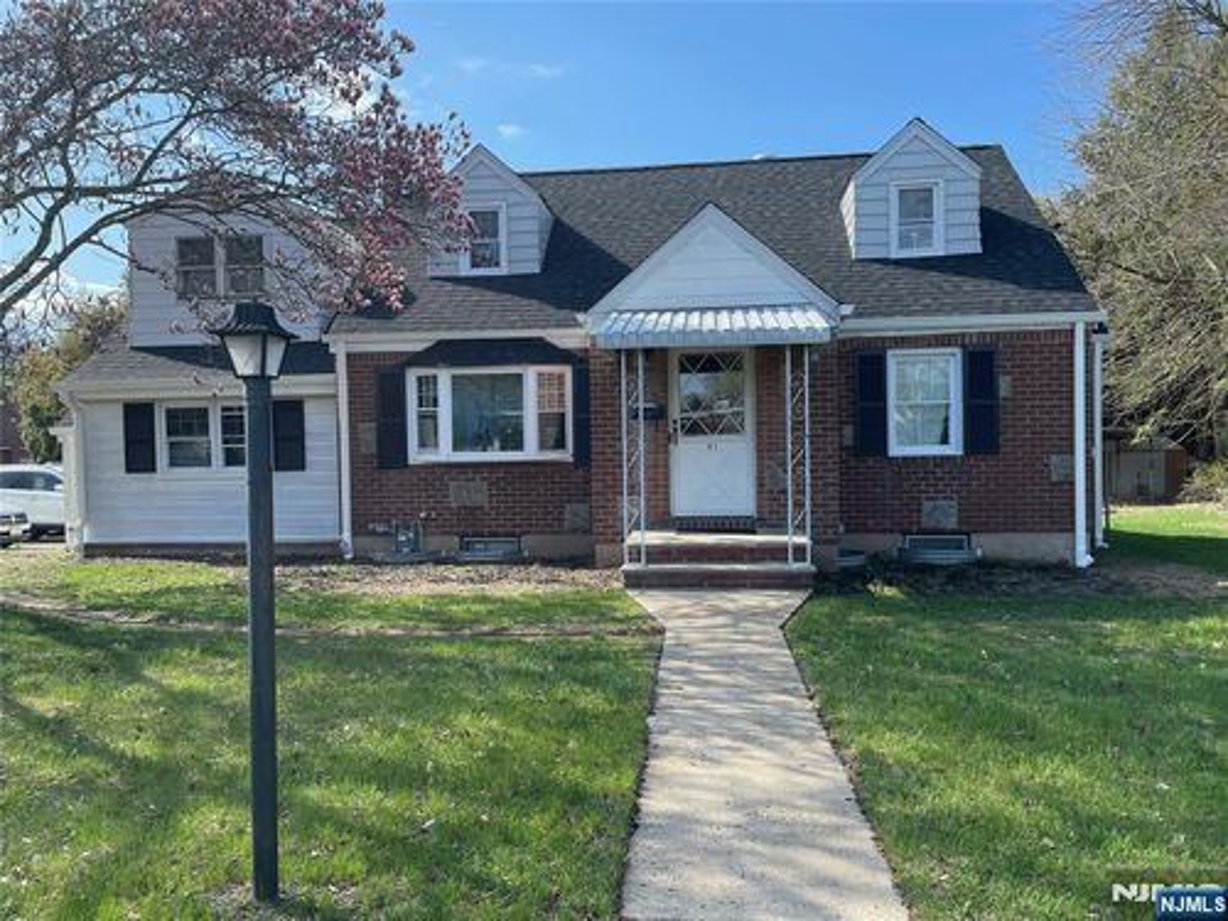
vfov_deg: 53.1
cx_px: 614
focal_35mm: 26
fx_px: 922
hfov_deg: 67.3
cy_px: 460
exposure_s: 1/1667
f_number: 1.6
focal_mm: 4.2
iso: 50
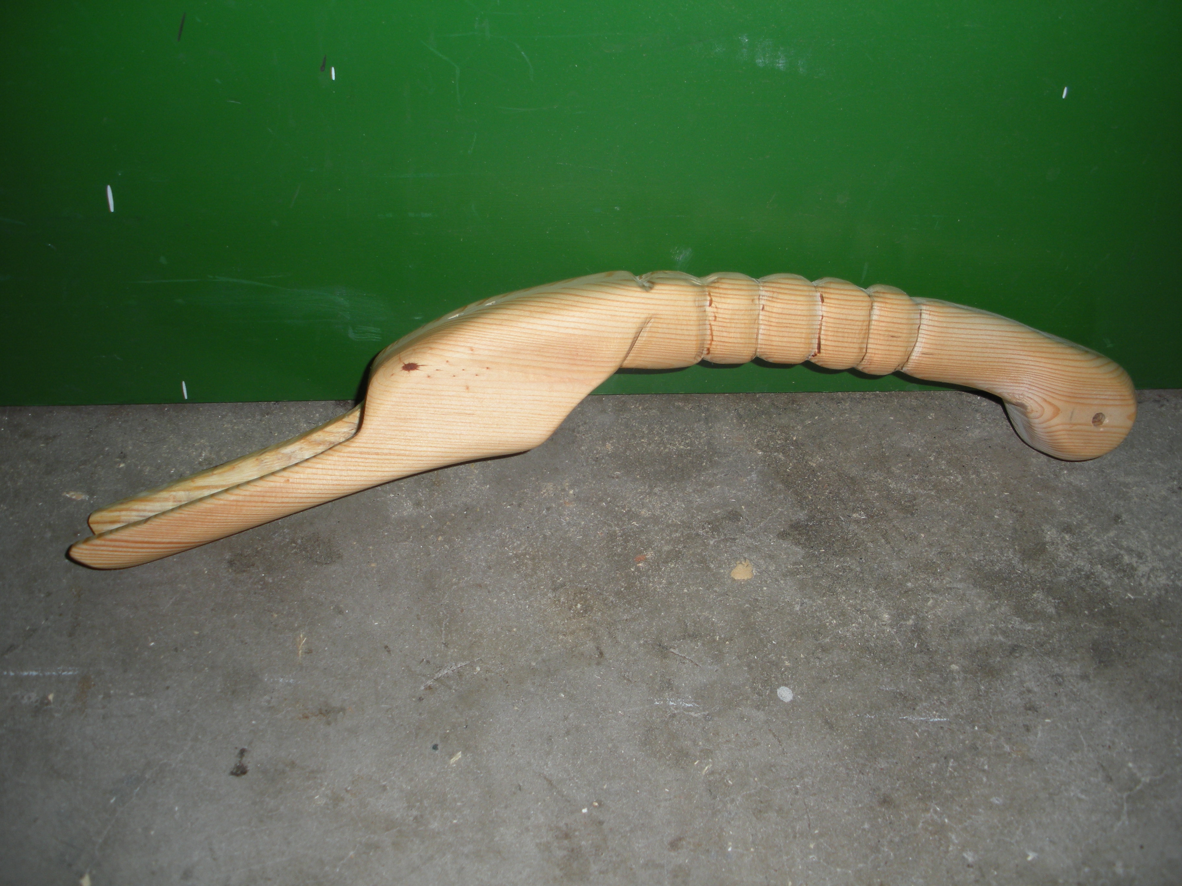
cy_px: 443
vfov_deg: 39.7
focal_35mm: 36
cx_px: 591
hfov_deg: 51.4
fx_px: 1229
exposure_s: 1/60
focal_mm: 6.3
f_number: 3.5
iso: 64
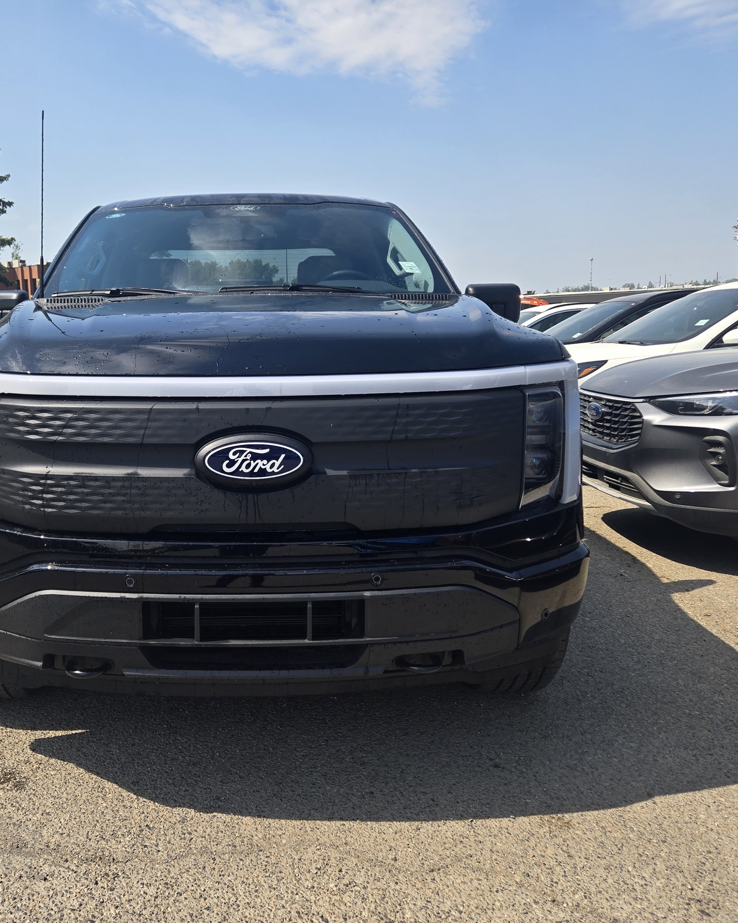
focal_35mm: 30
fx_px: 819
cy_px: 462
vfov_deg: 58.8
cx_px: 238
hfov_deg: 47.6
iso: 25
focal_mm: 5.4
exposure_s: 1/1601
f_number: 1.8
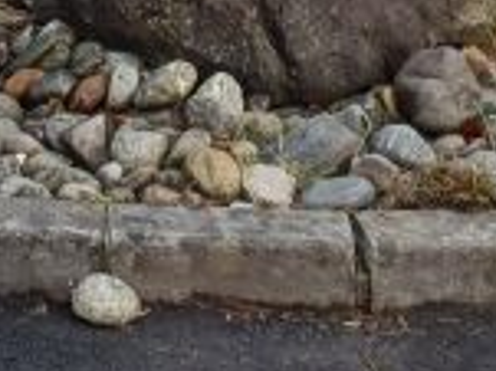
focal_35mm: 170
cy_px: -818
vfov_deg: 7.5
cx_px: -10
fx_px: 2434
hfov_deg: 11.5
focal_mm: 4.65
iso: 64
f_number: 1.8
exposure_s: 1/100
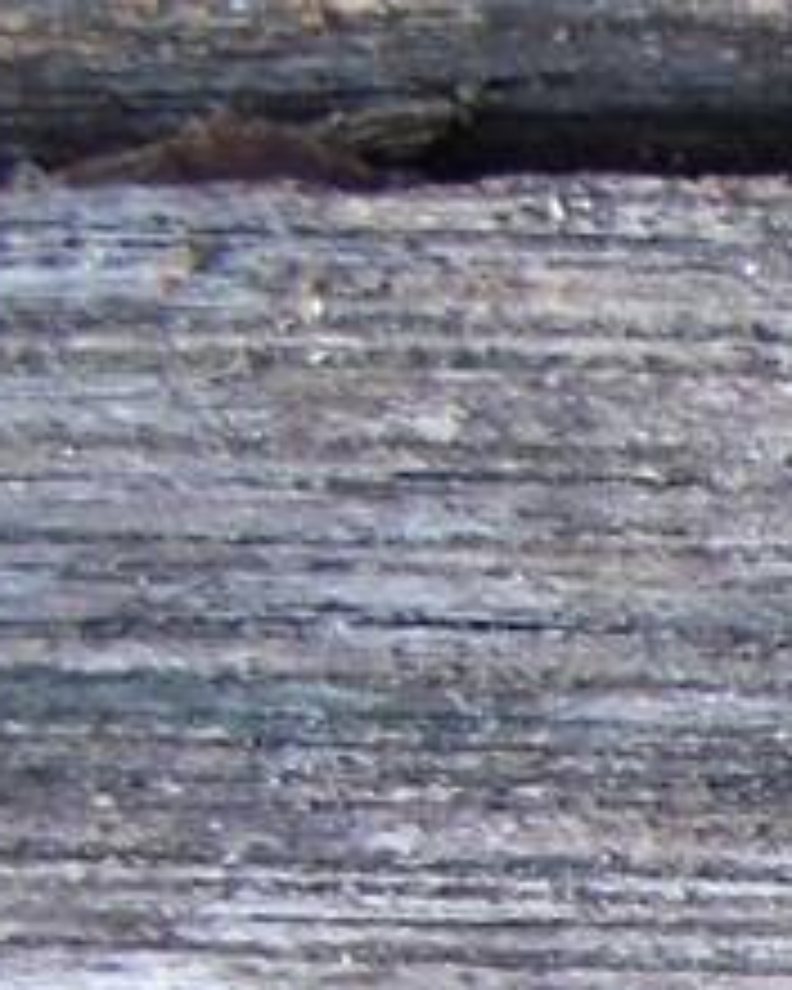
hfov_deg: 4.2
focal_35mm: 334
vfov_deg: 5.7
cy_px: 1728
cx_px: 3470
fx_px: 9786
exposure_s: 1/60
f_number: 2.9
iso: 100
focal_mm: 9.86
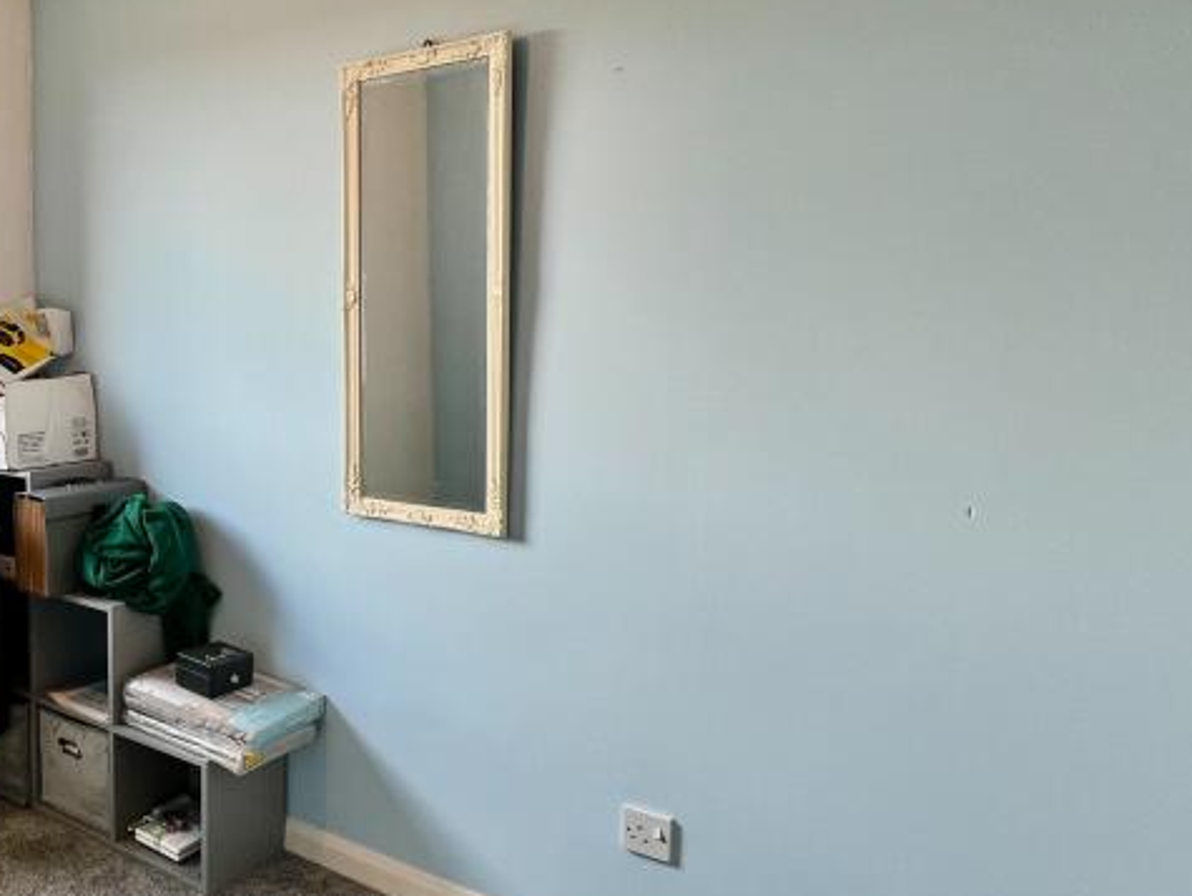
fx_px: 965
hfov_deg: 55.3
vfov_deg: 49.8
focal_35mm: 28
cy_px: 412
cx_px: 125
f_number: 1.8
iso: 80
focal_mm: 1.57
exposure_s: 1/100
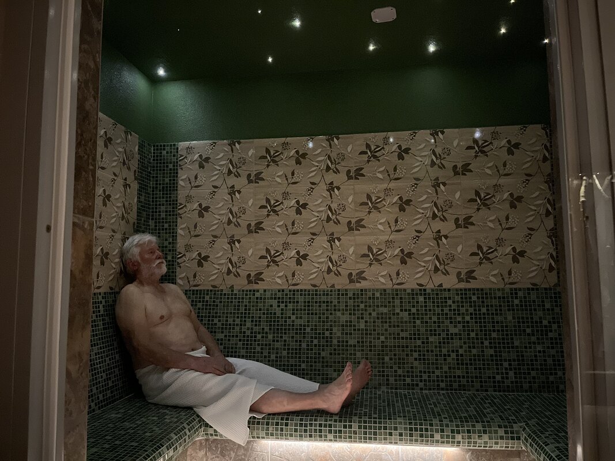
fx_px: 462
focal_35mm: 26
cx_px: 308
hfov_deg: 67.3
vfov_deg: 53.1
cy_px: 230
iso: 5000
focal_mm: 5.1
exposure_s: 1/14
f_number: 1.6
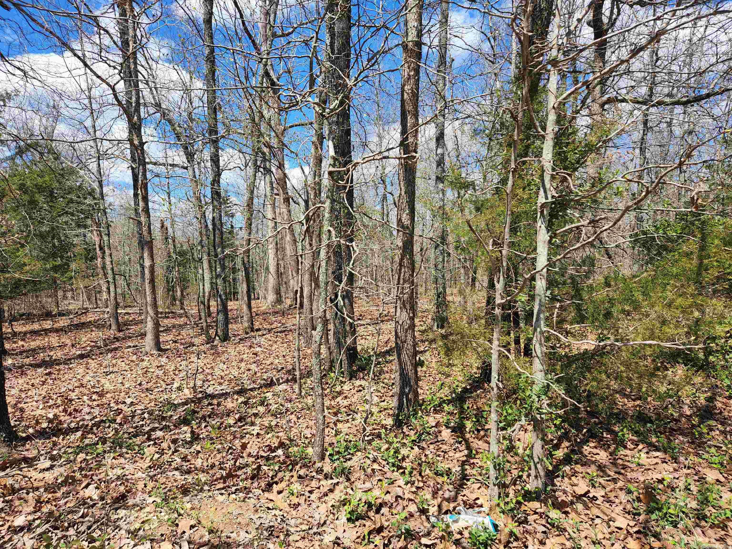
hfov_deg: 73.9
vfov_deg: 58.9
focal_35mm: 23
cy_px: 274
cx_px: 366
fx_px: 486
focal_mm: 5.4
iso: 20
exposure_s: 1/829
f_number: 1.8
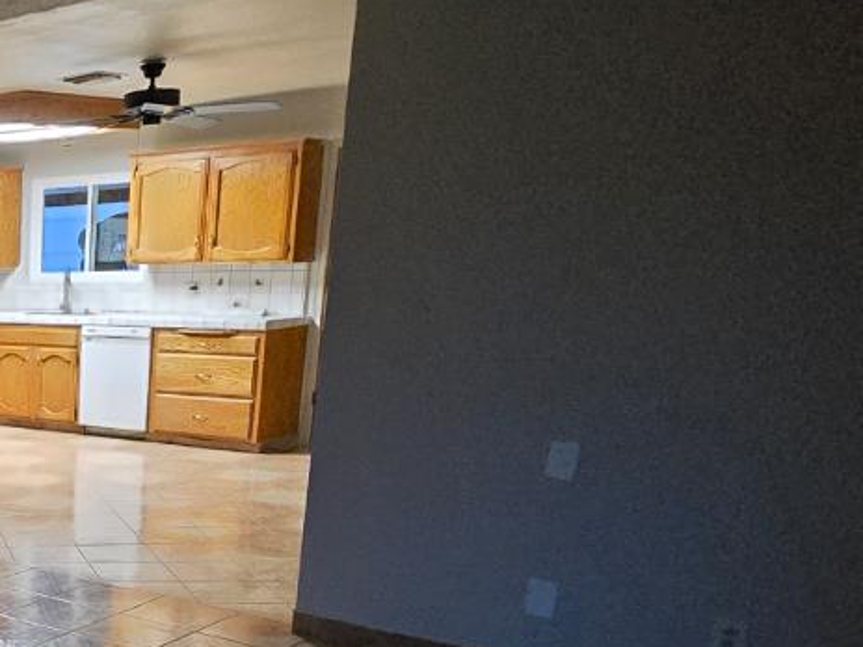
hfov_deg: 33.9
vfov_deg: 32.6
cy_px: 581
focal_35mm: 42
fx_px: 1047
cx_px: -227
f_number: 2.2
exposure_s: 1/60
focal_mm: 2.2
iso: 1250
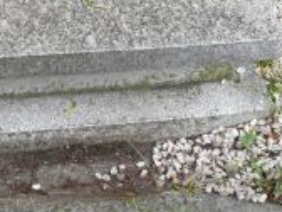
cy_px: -150
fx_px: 815
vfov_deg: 13.5
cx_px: 96
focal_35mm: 100
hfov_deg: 19.6
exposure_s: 1/100
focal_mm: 7.4
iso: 100
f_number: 2.8
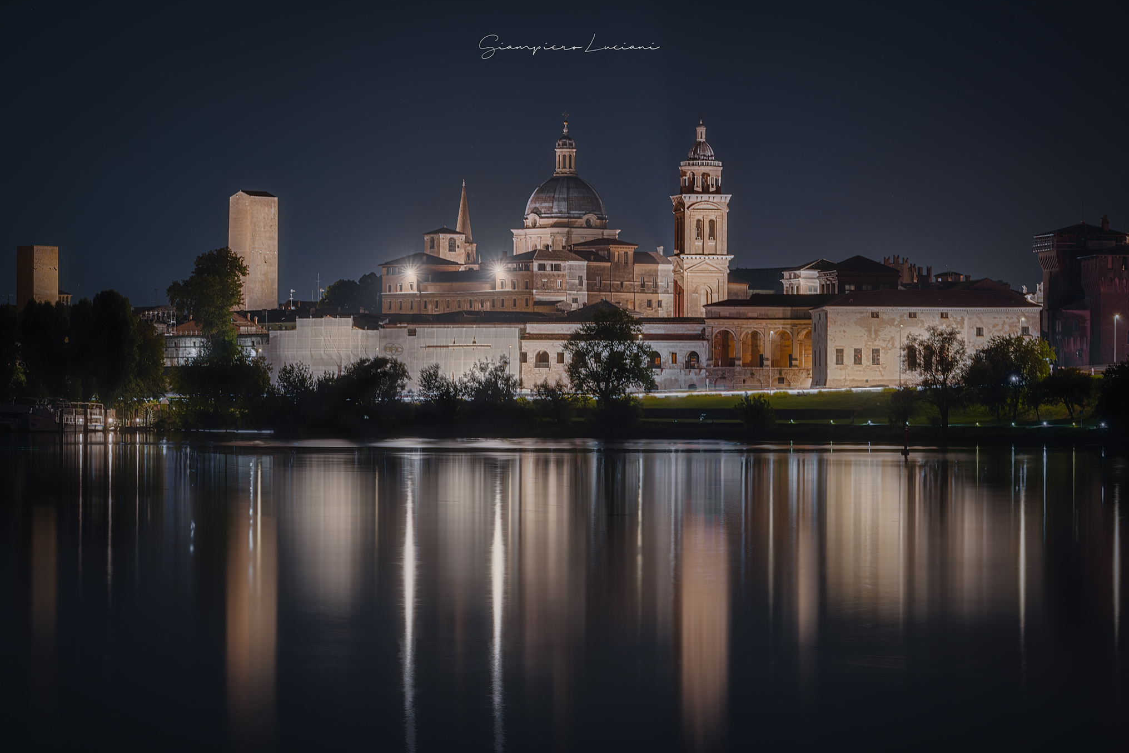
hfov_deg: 16.9
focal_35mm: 121
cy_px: 376
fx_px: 3801
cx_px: 565
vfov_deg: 11.3
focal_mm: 120.2
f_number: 5.6
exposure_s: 30
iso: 200
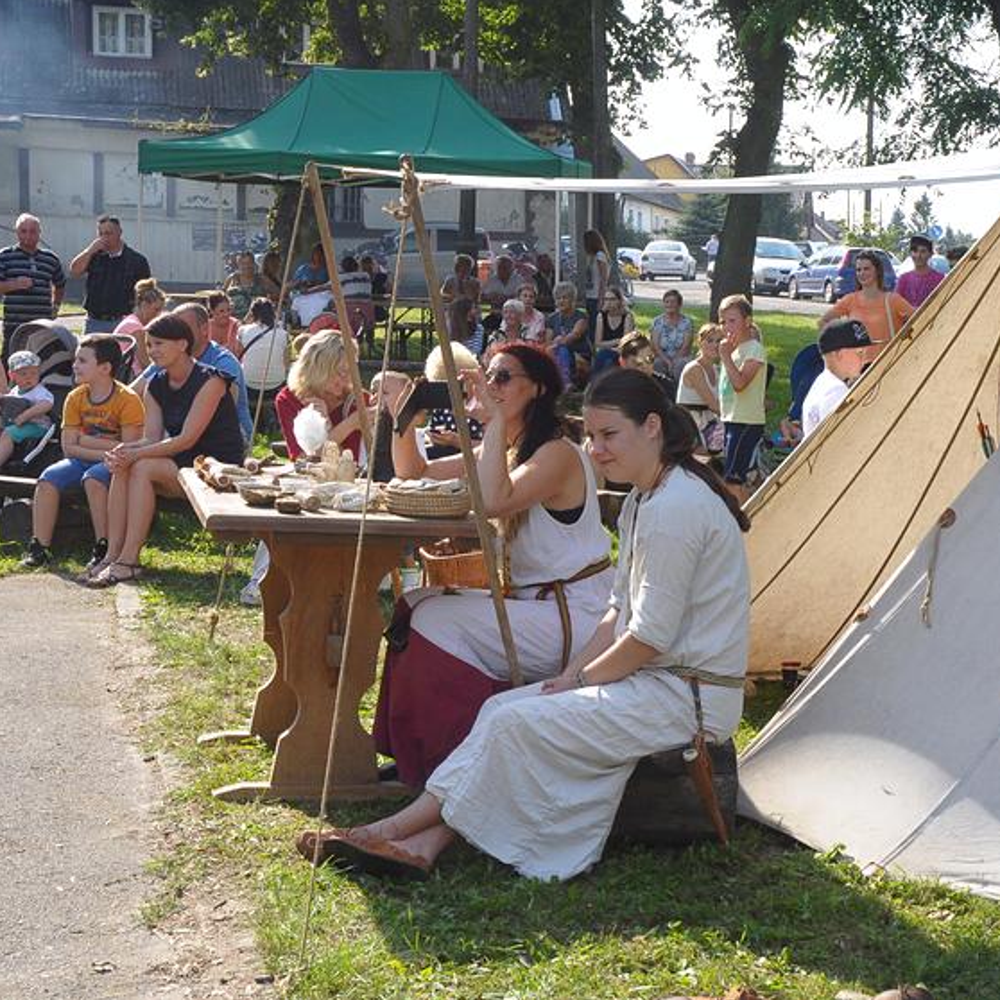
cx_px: 728
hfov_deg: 25.8
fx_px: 2157
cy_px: 499
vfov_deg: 26.1
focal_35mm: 66
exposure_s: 1/320
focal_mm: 34
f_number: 9
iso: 640
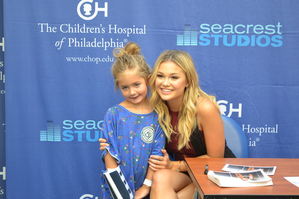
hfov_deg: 24.6
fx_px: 685
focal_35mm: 82
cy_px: 100
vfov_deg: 16.6
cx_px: 150
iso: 400
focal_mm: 55
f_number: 5.6
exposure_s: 1/30
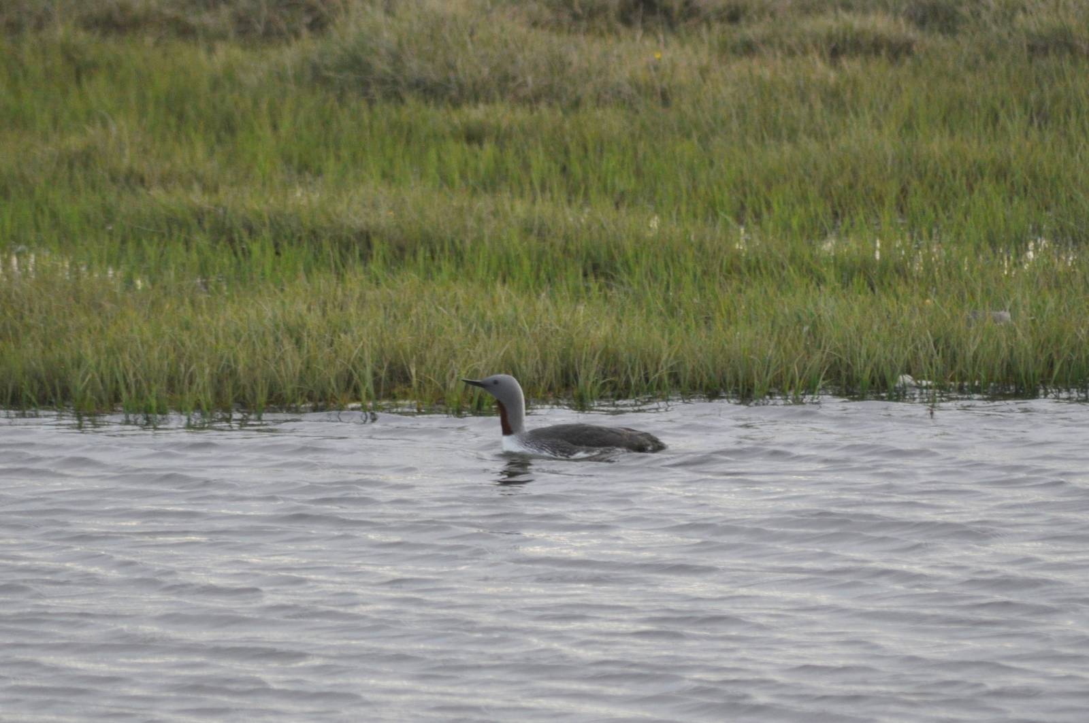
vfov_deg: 3.0
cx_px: 544
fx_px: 13597
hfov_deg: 4.6
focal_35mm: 450
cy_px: 362
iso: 800
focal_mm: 300
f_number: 5.6
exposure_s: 1/500
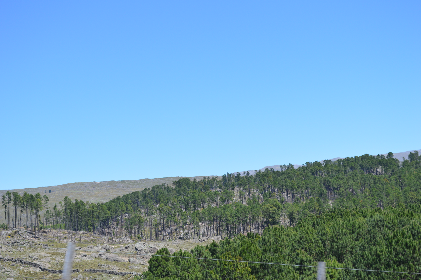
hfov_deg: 24.6
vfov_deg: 16.5
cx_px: 210
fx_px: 964
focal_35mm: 82
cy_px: 140
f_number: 7.1
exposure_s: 1/200
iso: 100
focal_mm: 55
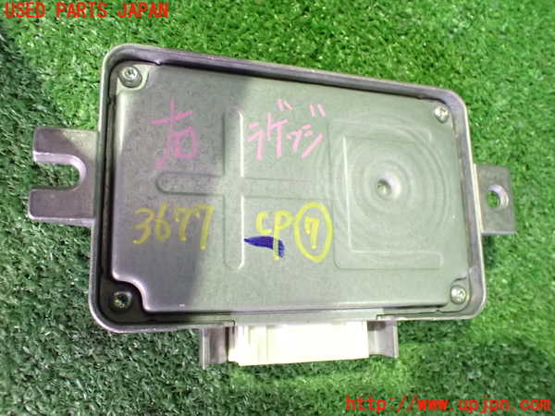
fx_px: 481
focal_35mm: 30
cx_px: 278
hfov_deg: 60.0
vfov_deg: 46.8
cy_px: 208
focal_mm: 5.4
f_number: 2.3
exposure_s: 1/30
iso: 1600
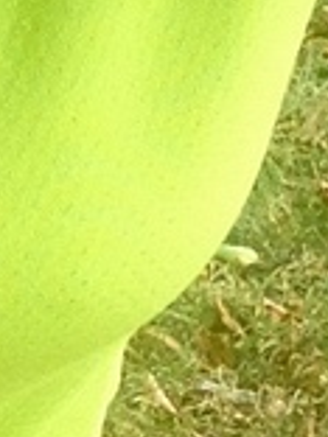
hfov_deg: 7.9
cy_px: 392
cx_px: -328
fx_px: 2261
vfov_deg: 11.0
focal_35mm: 179
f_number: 2.4
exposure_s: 1/120
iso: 40
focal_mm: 2.18
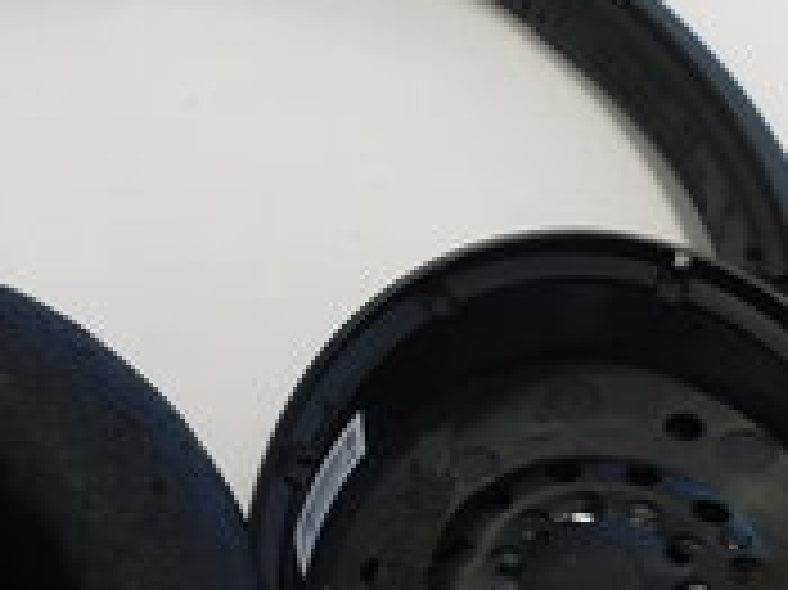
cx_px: 36
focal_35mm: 78
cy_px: 468
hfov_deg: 24.1
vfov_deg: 18.7
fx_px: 1774
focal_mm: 4
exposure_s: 1/30
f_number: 3
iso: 140
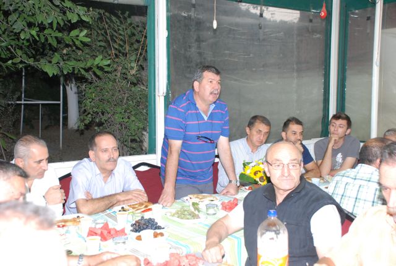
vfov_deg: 29.1
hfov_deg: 42.2
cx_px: 198
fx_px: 513
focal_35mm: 46
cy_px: 133
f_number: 7.1
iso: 1000
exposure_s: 1/60
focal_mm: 31
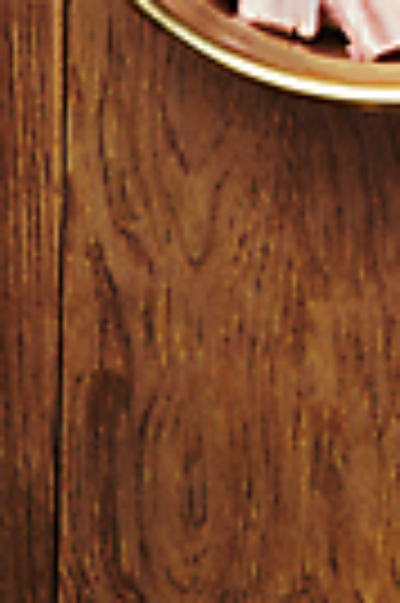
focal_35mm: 209
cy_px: -135
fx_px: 3492
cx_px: 560
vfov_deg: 9.7
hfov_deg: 6.5
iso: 31
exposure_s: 1/125
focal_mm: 70
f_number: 11
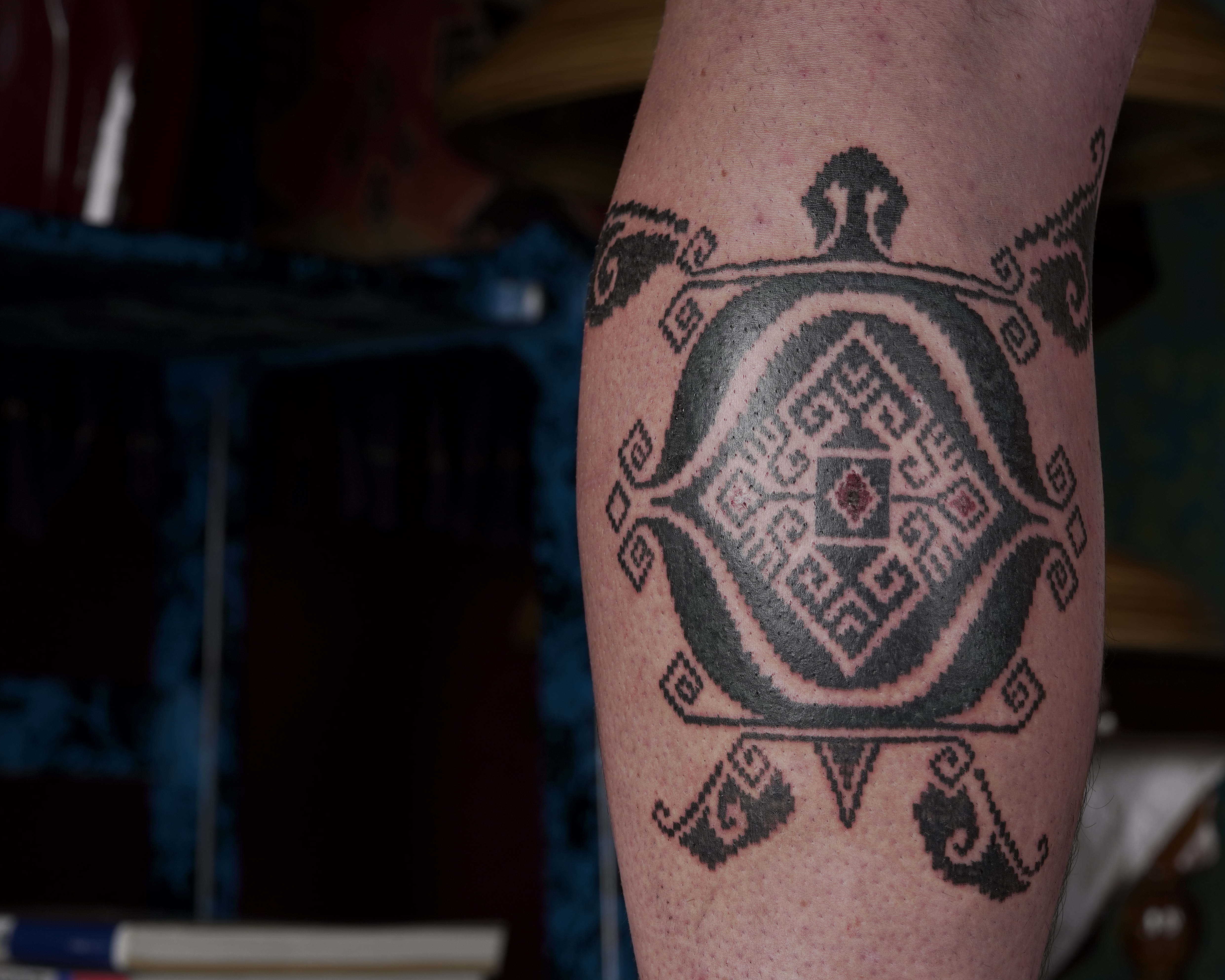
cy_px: 487
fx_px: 3698
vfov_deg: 15.1
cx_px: 618
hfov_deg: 18.8
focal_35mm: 102
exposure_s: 1/160
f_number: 9
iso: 250
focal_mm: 90
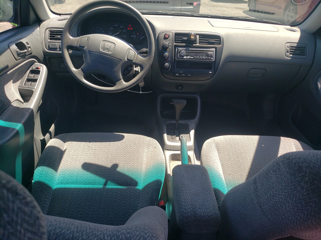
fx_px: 241
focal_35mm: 26
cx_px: 160
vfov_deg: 53.1
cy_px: 120
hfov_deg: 67.3
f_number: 1.5
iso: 50
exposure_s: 1/769
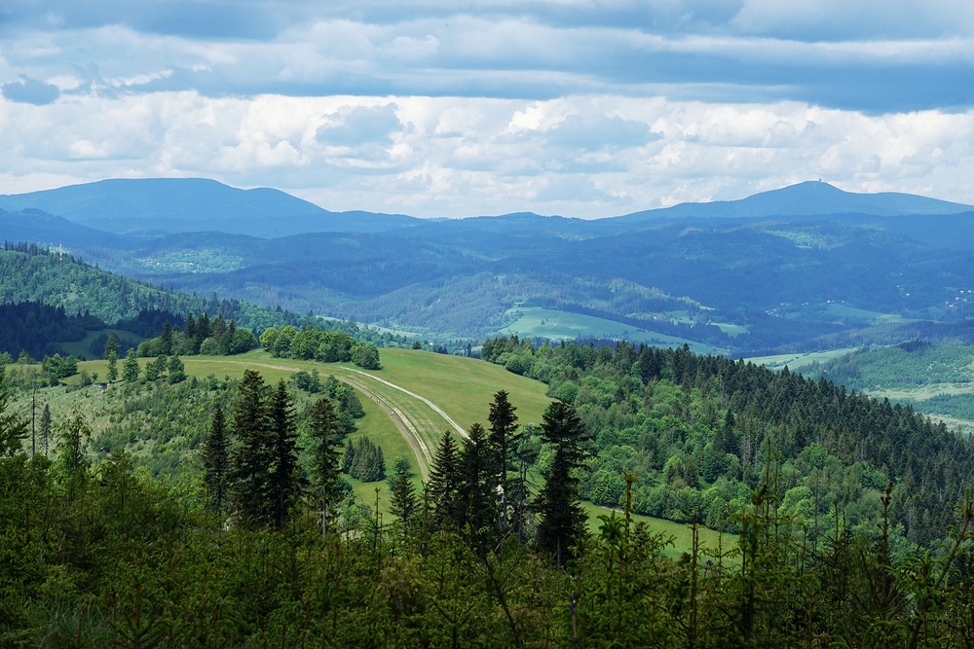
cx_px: 487
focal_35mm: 106
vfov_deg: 12.9
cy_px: 324
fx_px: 2868
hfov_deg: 19.3
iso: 125
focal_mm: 38.86
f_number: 4
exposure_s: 1/800
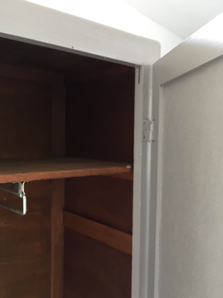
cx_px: 121
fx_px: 292
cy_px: 170
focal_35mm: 34
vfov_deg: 53.8
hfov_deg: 41.8
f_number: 2.2
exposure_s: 1/33
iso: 100
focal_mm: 4.15
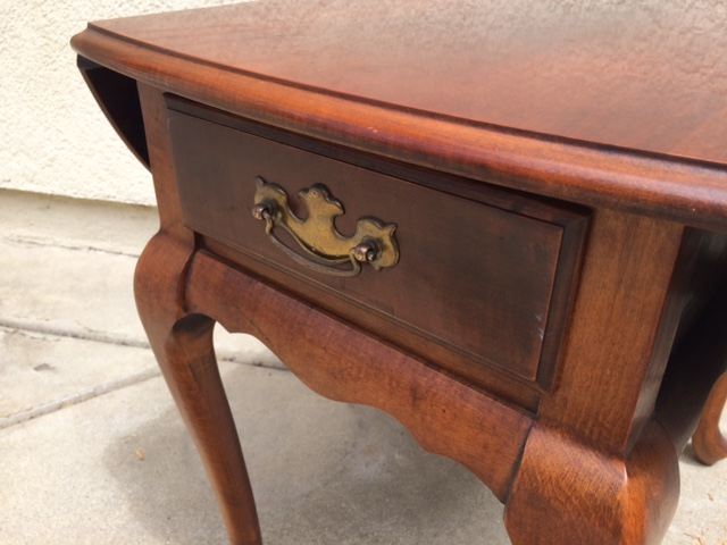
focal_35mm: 29
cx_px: 364
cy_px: 272
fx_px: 609
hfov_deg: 61.7
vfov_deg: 48.2
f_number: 2.2
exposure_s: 1/838
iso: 32
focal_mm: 4.15
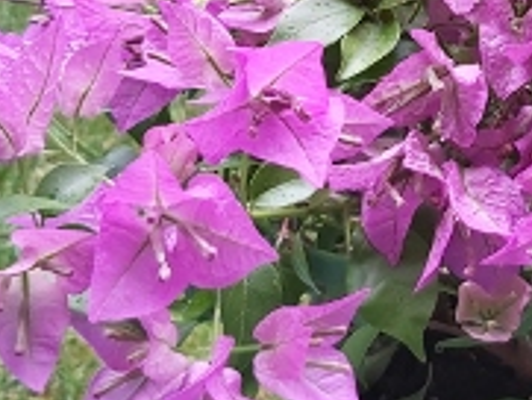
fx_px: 1415
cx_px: 517
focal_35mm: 92
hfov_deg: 20.7
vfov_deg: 15.9
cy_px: 47
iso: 80
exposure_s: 1/100
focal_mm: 3.92
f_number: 1.7
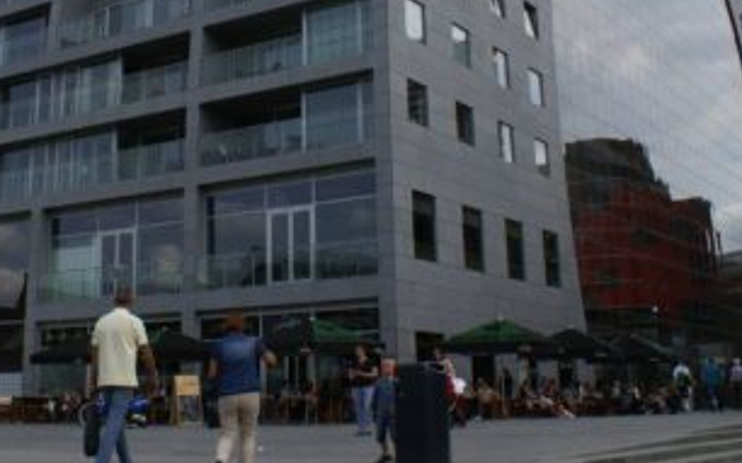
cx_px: 272
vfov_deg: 23.2
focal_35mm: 54
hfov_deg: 37.3
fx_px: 1092
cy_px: 29
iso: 100
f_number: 10
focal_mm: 18
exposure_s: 1/160
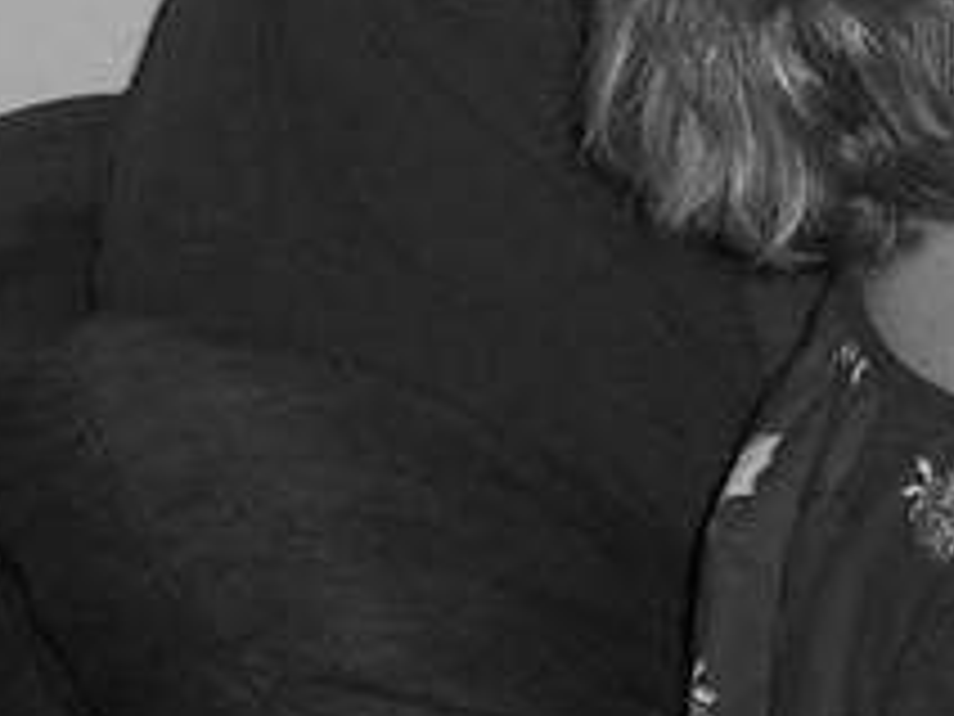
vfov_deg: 8.5
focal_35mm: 172
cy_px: -338
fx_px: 4740
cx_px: 1188
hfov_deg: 11.2
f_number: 3.4
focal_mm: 8.6
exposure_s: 1/60
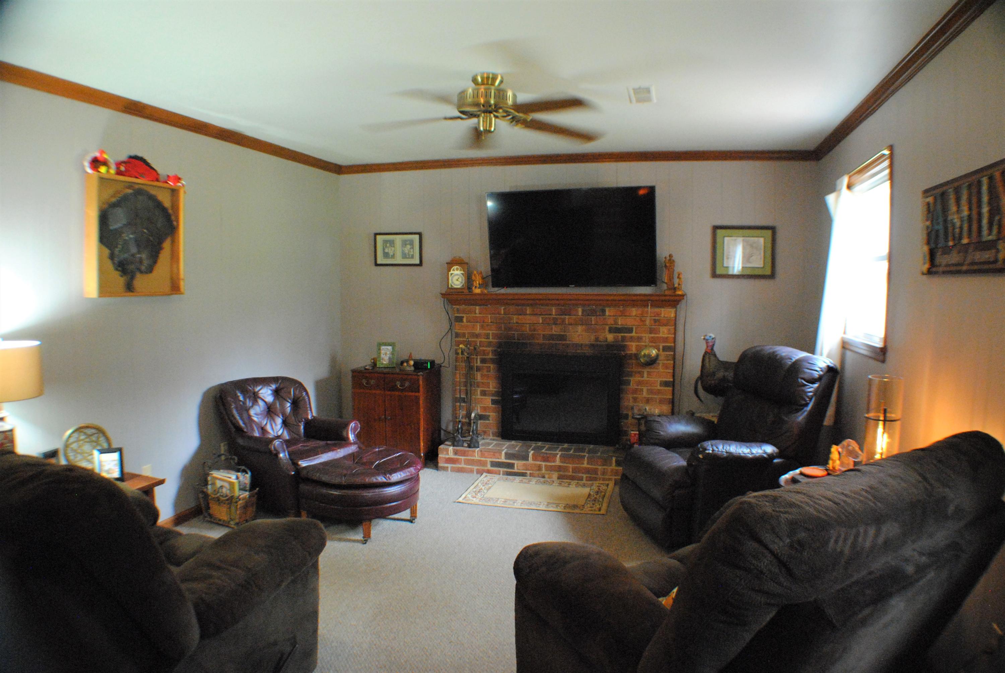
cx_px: 502
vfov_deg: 43.7
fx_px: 838
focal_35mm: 30
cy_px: 336
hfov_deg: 61.9
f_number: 3.8
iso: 1600
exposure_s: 1/20
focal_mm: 20
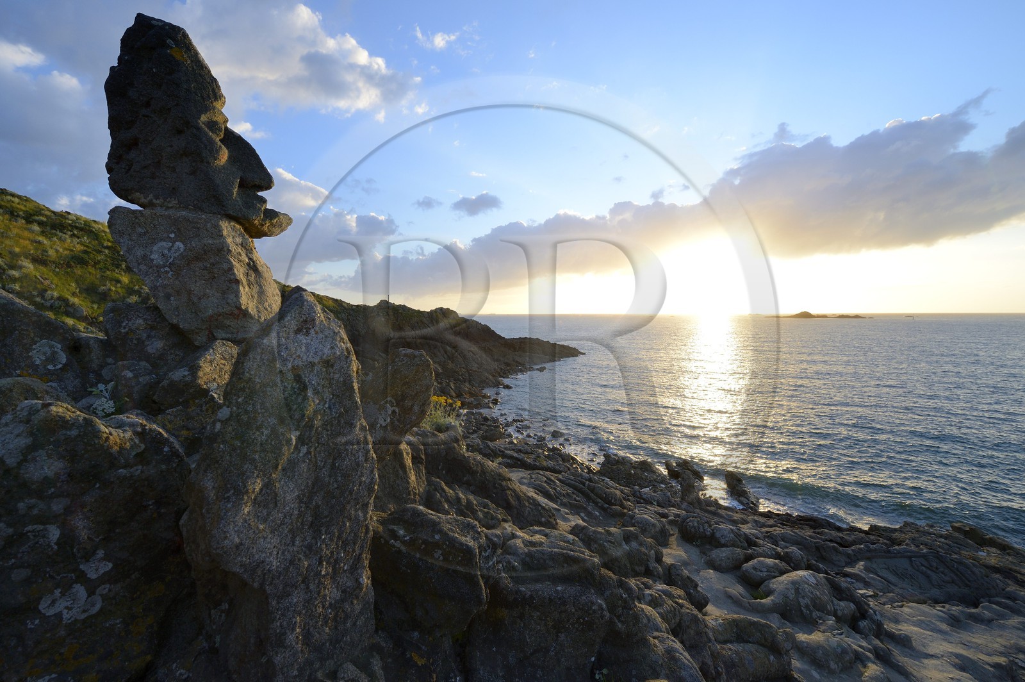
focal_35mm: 14
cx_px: 512
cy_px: 341
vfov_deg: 81.1
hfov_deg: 104.3
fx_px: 398
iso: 400
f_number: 13
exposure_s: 1/160
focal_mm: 14
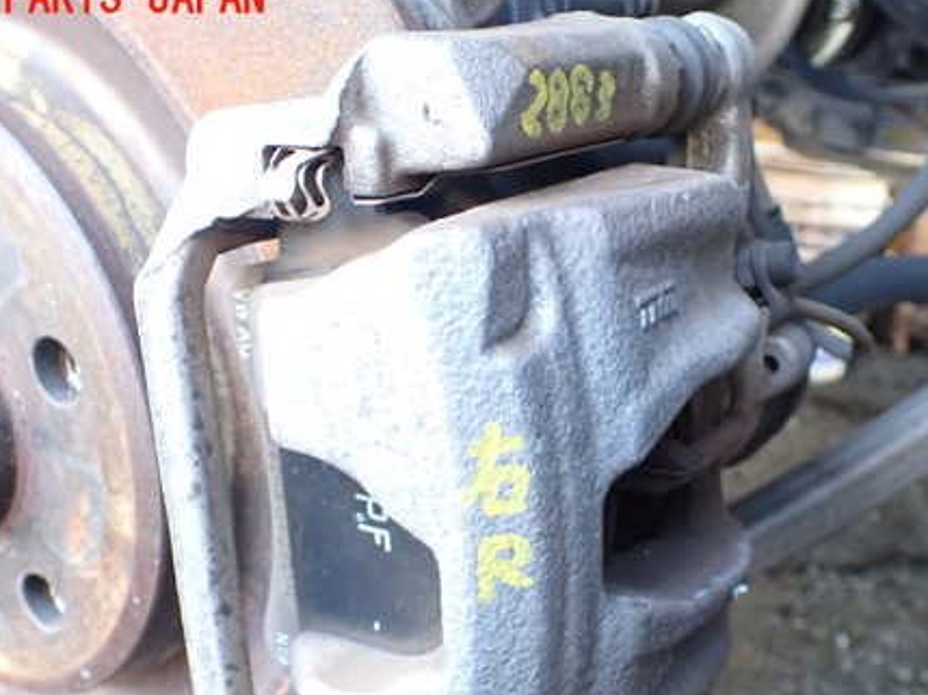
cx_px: 521
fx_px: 1125
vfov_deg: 34.0
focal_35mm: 42
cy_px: 459
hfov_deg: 44.7
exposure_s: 1/125
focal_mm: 5.4
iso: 800
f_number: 2.3
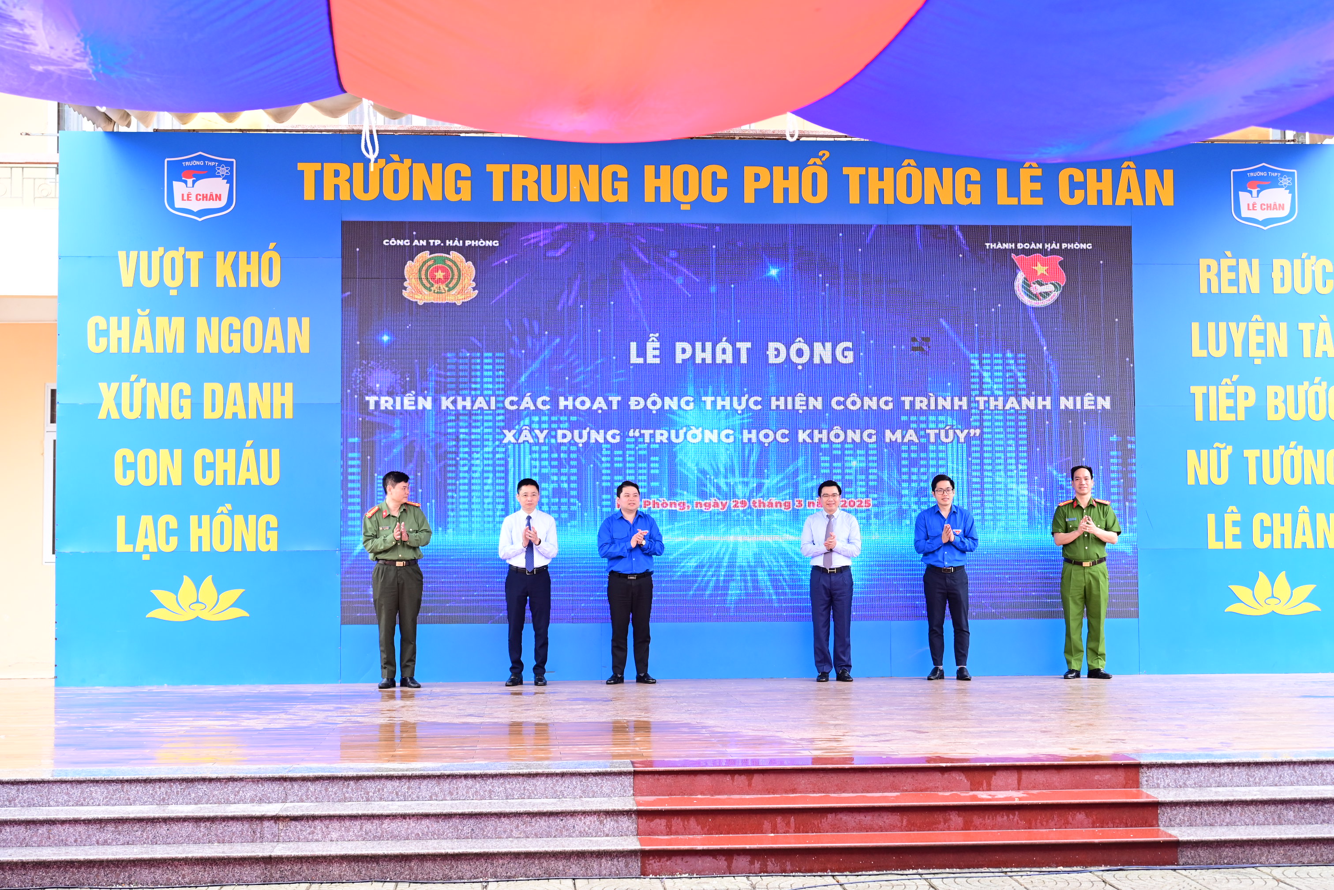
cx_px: 667
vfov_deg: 26.0
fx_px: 1927
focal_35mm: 52
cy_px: 445
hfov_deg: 38.2
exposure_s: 1/200
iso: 800
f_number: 4
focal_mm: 52
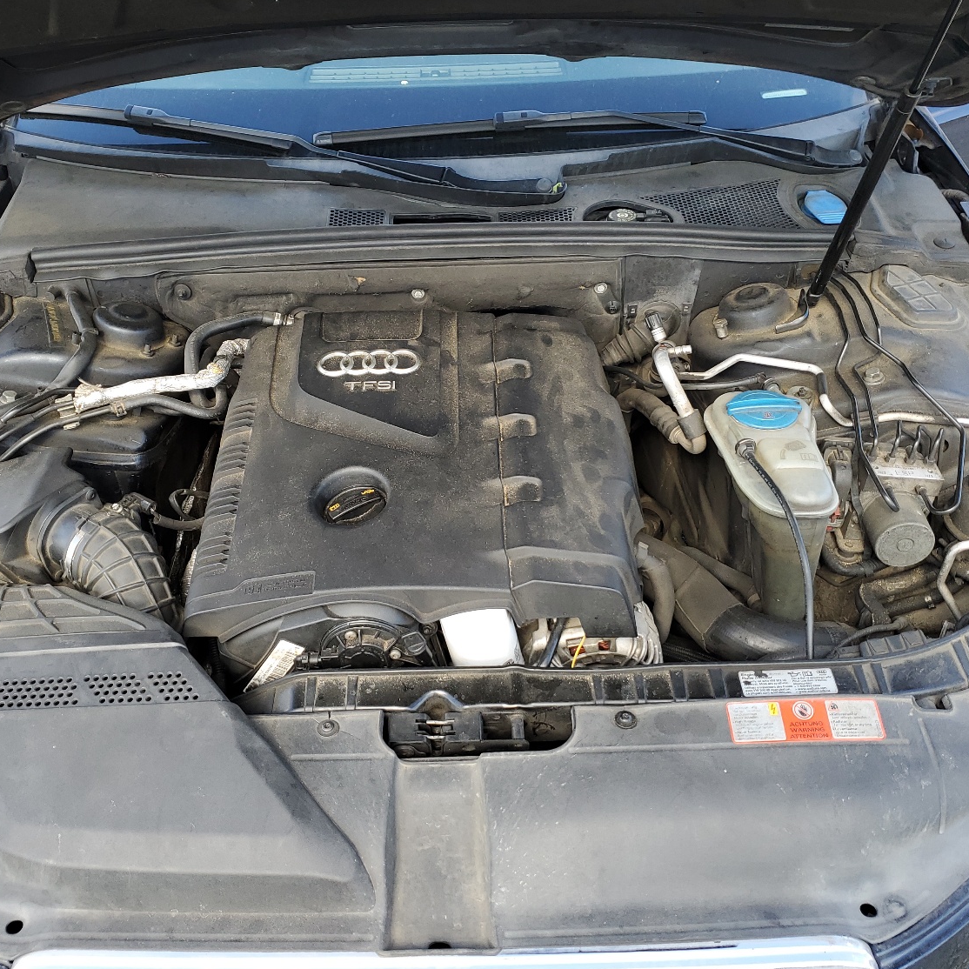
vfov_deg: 49.7
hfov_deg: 49.7
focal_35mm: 33
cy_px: 479
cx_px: 448
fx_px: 1045
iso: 50
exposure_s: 1/333
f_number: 1.5
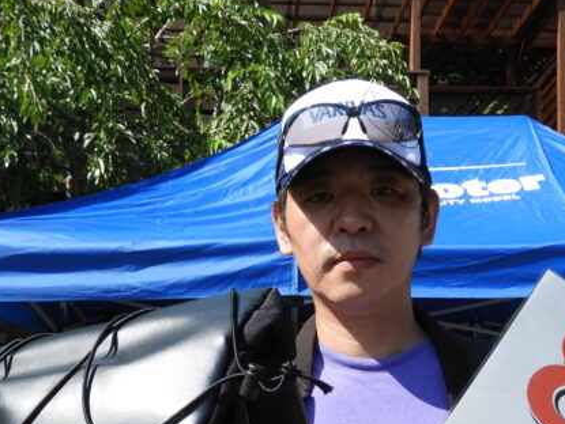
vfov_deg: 26.3
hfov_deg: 36.7
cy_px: 442
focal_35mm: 52
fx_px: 849
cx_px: 317
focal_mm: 4.3
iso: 100
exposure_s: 1/800
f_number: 3.3
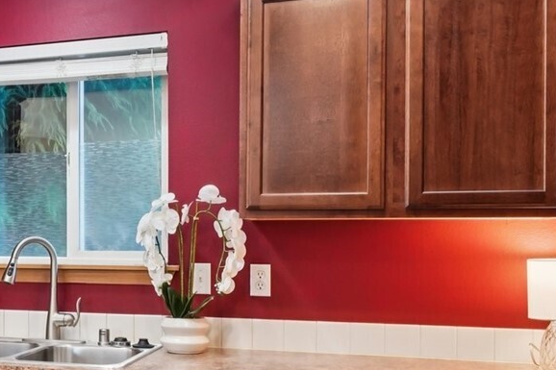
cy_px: 275
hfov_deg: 38.8
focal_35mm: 47
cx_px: 51
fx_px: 726
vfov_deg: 28.2
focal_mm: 16
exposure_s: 1/20
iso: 1600
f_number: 8
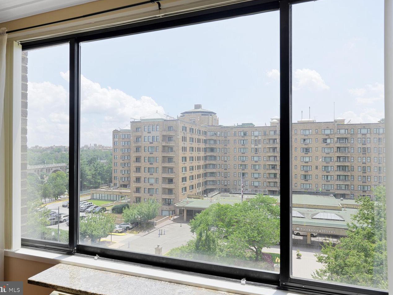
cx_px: 198
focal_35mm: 24
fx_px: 267
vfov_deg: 57.7
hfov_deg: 72.6
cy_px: 148
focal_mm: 21.5
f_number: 8
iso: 200
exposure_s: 1/125
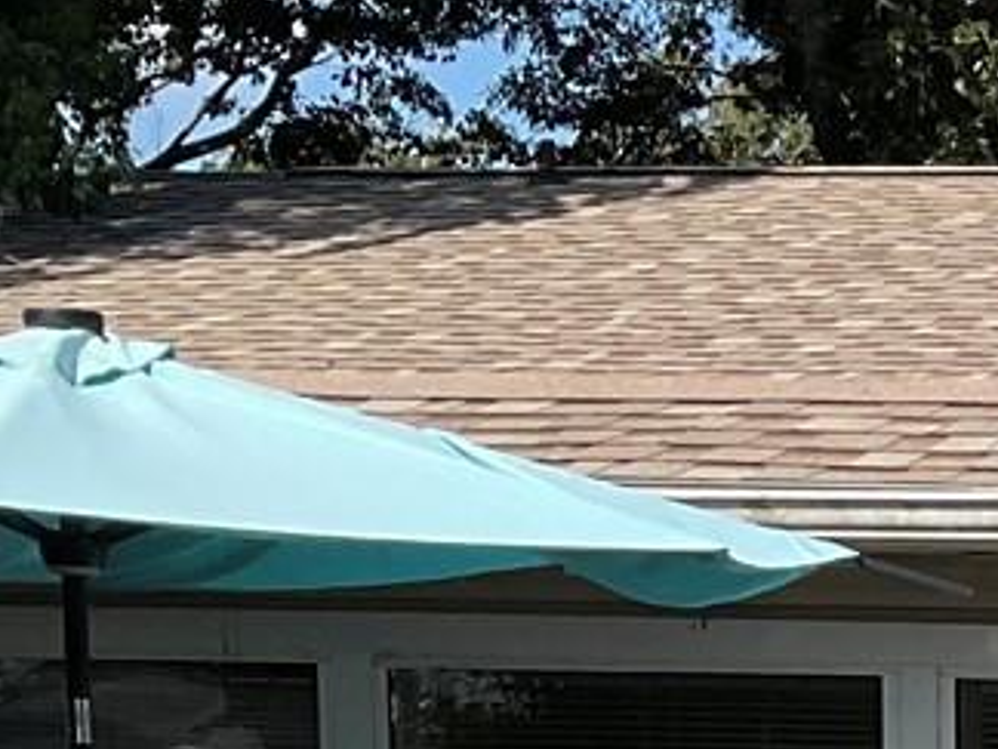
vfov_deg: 9.9
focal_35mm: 143
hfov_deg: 12.1
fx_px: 4123
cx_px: 2067
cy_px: 1319
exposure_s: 1/2320
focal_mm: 3
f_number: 1.8
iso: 16
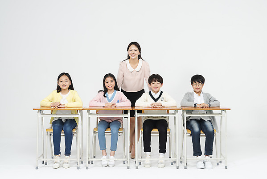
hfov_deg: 39.6
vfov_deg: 27.0
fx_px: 371
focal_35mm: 50
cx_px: 134
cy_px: 90
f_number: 14
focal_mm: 50
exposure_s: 1/125
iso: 100
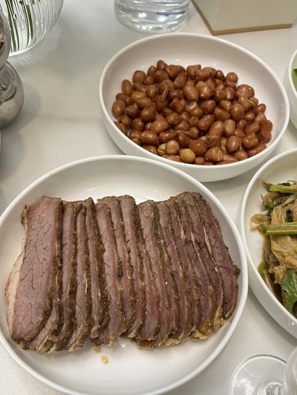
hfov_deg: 46.8
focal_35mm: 30
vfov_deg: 59.8
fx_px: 343
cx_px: 153
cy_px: 220
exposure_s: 1/50
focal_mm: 5.1
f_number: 1.6
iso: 80
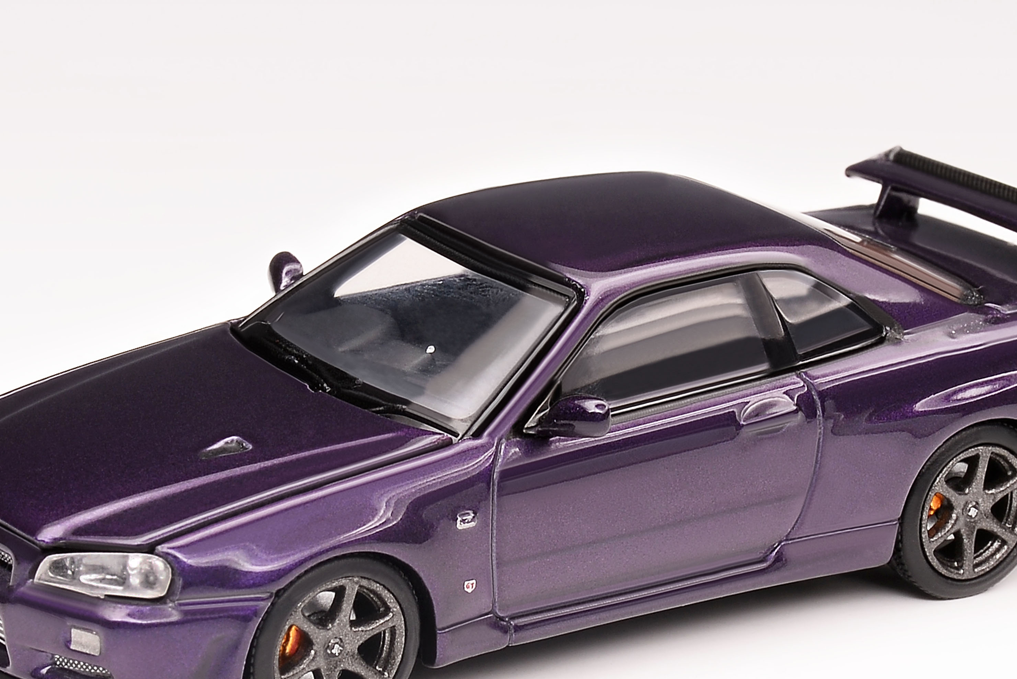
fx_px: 2006
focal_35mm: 71
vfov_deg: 19.2
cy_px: 380
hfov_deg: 28.4
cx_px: 494
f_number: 16
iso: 100
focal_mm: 35
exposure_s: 10
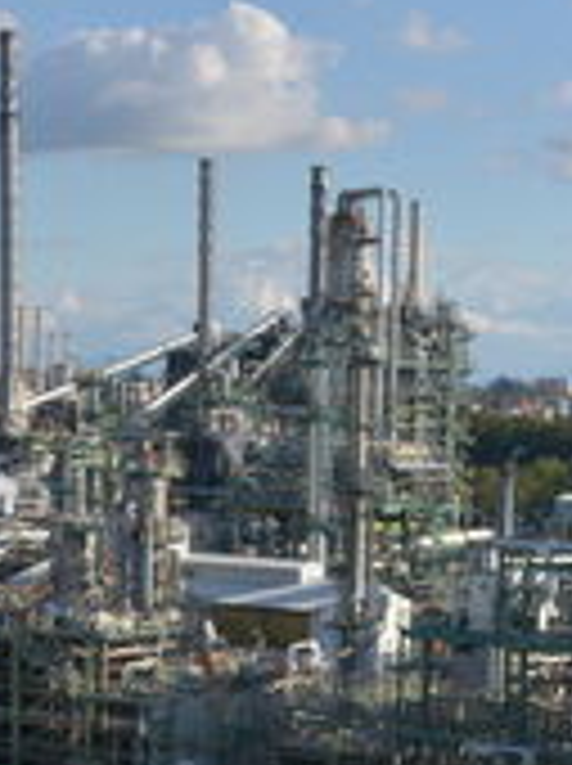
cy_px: 945
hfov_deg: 15.0
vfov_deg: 18.8
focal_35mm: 98
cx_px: 338
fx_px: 2165
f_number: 14
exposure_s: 1/400
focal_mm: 24
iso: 500
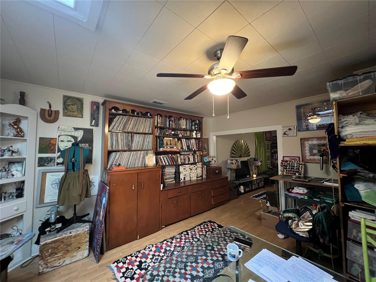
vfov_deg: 89.9
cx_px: 188
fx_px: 141
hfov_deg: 106.2
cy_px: 141
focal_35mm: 13
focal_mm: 1.57
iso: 1000
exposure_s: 1/40
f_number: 1.8
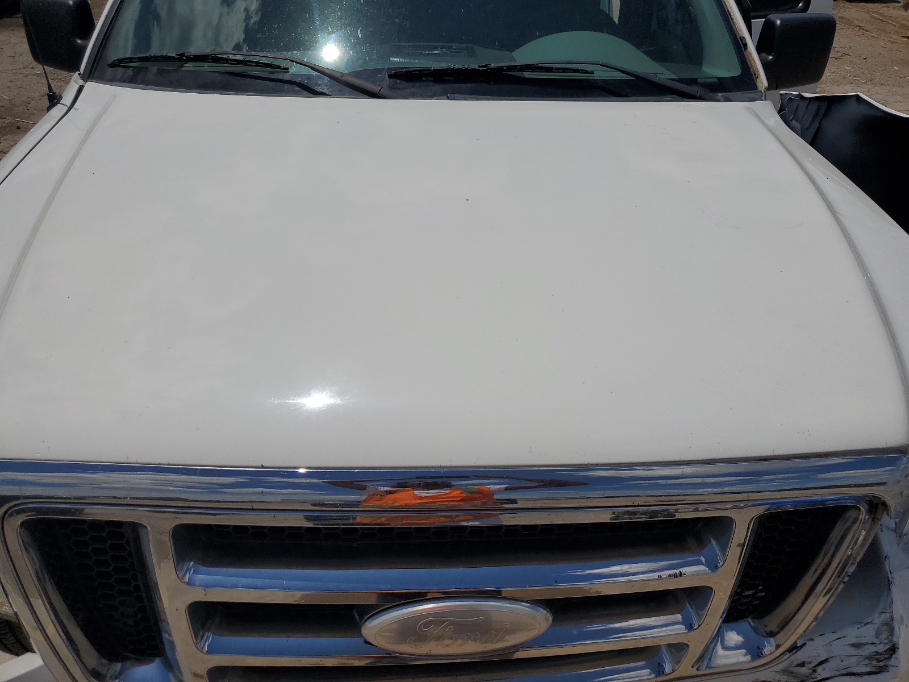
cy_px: 341
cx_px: 454
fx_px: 683
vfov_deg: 53.1
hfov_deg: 67.3
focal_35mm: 26
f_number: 1.5
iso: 51
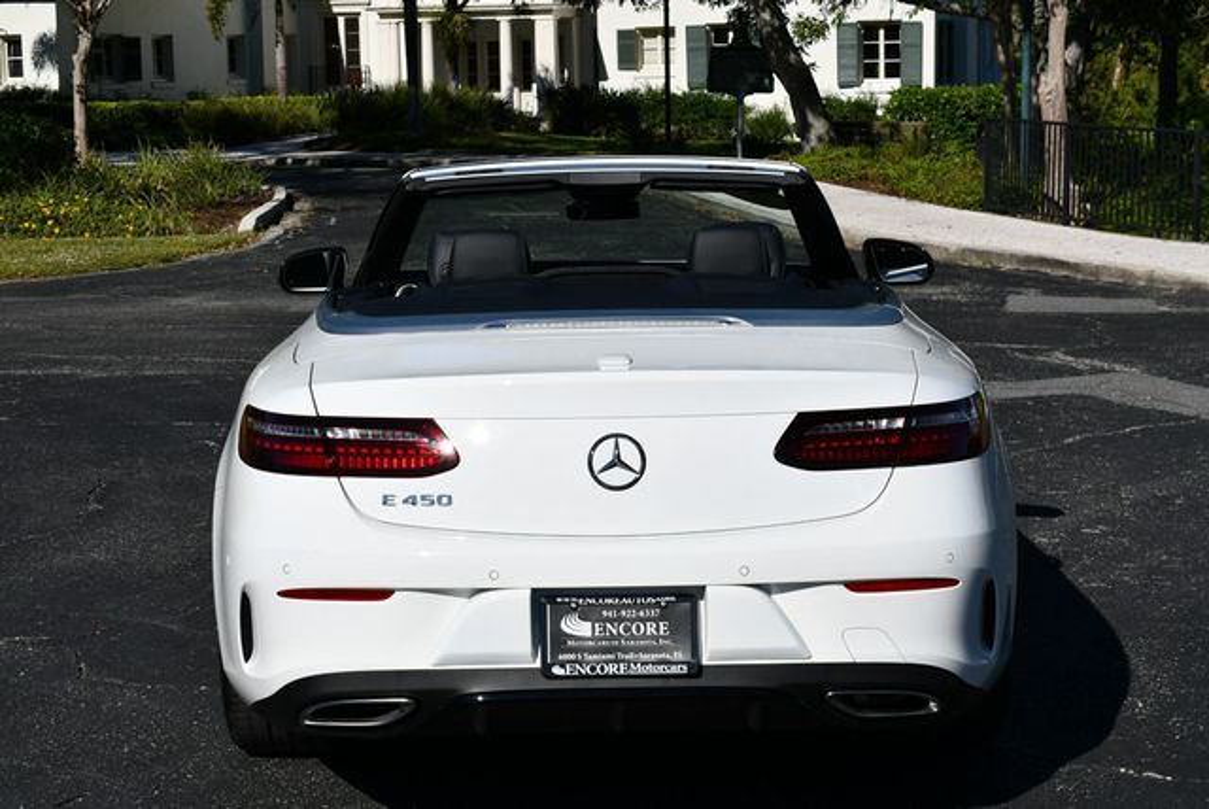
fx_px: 2420
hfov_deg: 28.0
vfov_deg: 19.0
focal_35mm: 72
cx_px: 604
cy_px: 404
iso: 100
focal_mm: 36
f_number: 10
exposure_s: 1/400
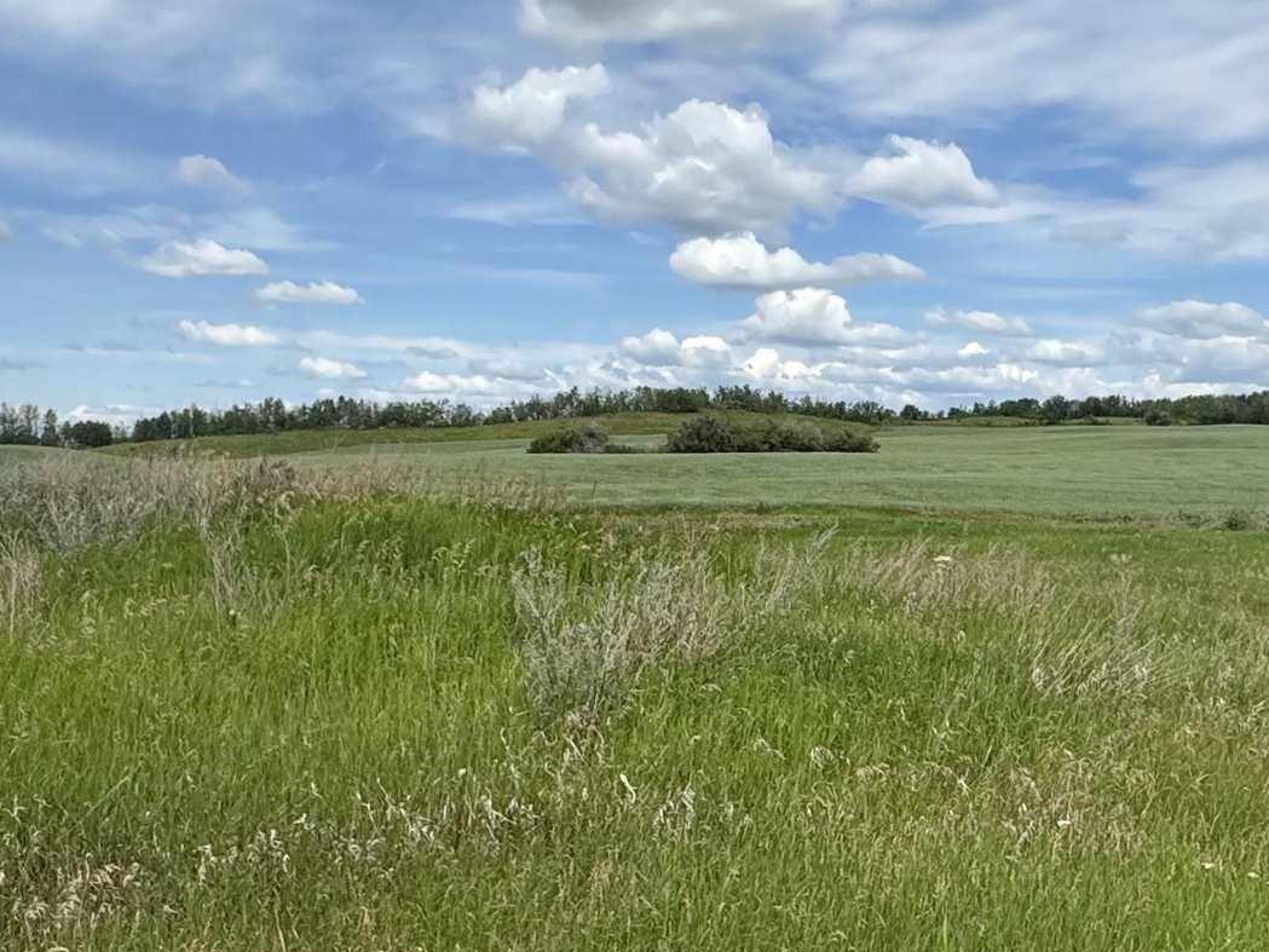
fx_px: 1503
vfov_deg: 35.1
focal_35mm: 41
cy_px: 503
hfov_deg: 45.8
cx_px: 668
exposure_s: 1/2985
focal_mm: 2.22
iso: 50
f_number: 2.2
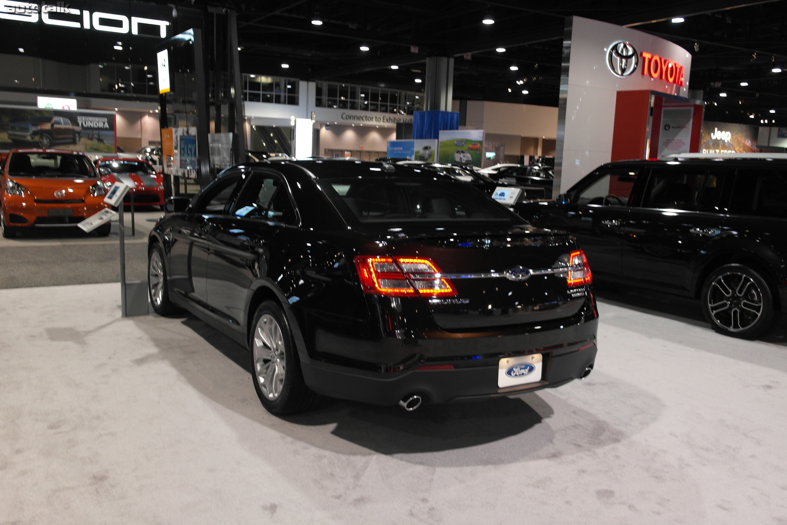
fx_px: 656
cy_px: 262
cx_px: 394
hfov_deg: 61.9
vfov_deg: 43.6
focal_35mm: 30
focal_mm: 20
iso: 400
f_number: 3.5
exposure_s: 1/40
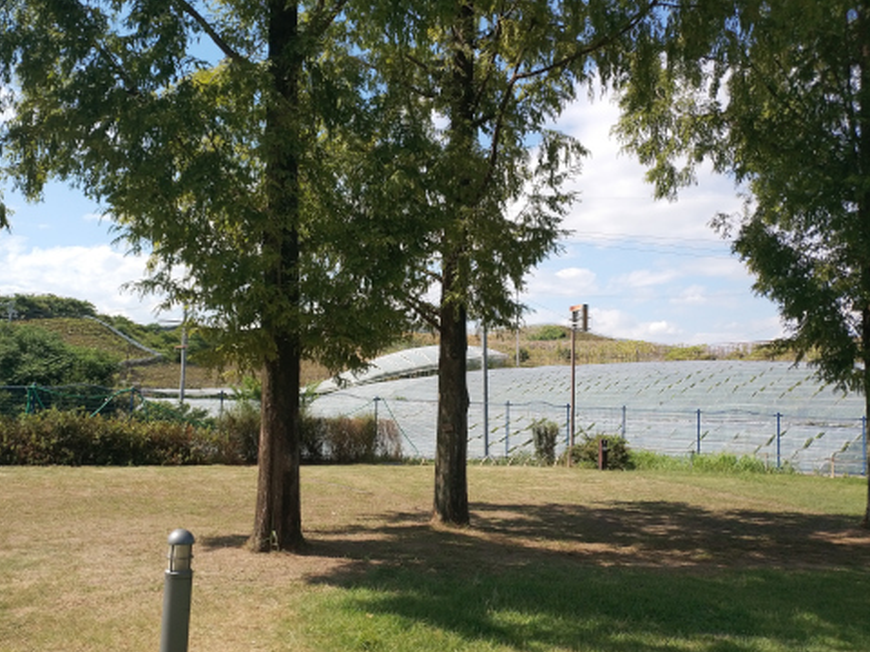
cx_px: 344
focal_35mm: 40
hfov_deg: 46.5
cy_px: 319
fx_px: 1005
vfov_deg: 36.0
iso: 100
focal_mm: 4.5
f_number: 2
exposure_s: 1/1138
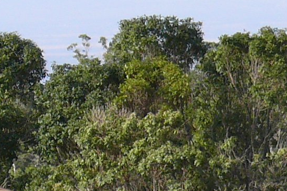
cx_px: 444
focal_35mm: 808
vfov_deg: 1.7
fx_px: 6443
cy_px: 297
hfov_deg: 2.5
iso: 100
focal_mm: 24.8
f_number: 5
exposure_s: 1/200
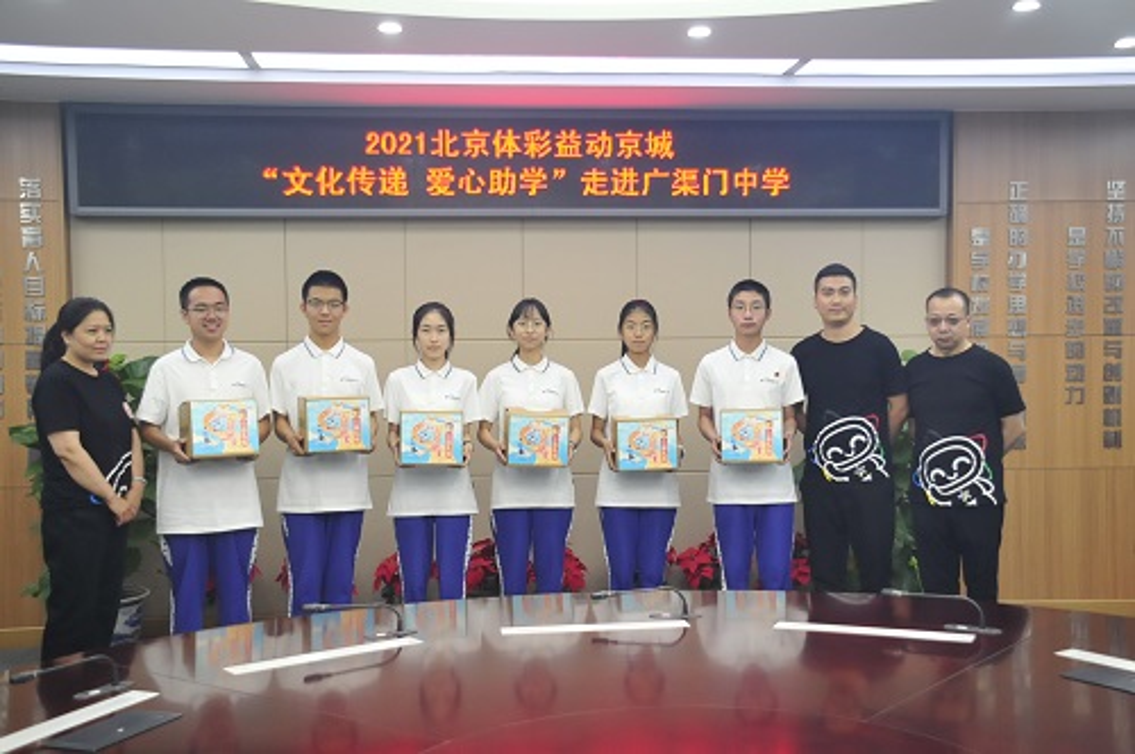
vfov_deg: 31.8
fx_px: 1322
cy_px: 377
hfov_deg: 46.5
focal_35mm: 42
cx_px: 568
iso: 1000
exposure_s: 1/50
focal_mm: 28
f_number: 4
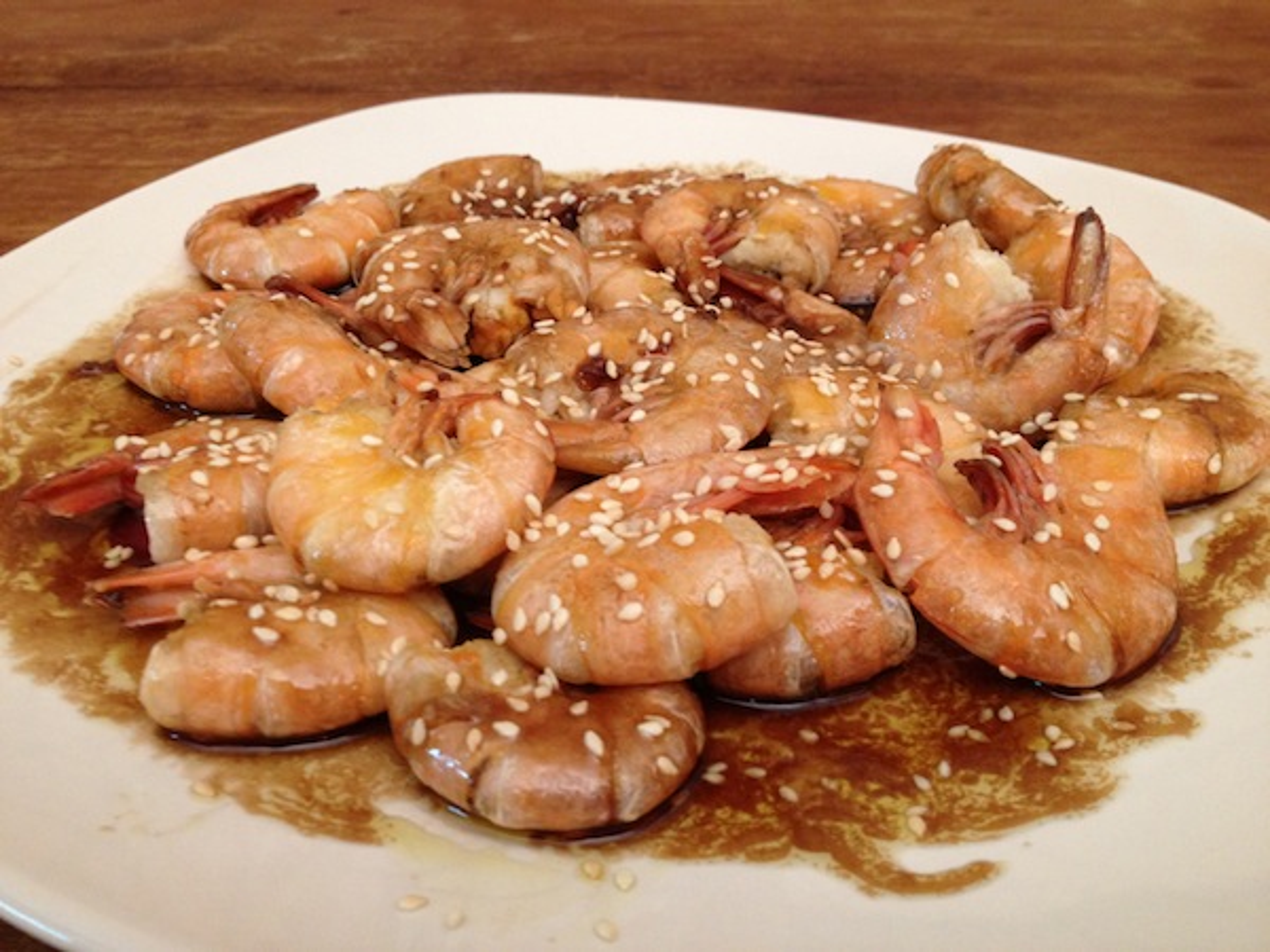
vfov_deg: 40.7
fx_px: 1284
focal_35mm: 35
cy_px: 476
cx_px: 635
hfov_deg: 52.6
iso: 200
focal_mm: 4.28
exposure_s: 1/20
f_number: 2.4
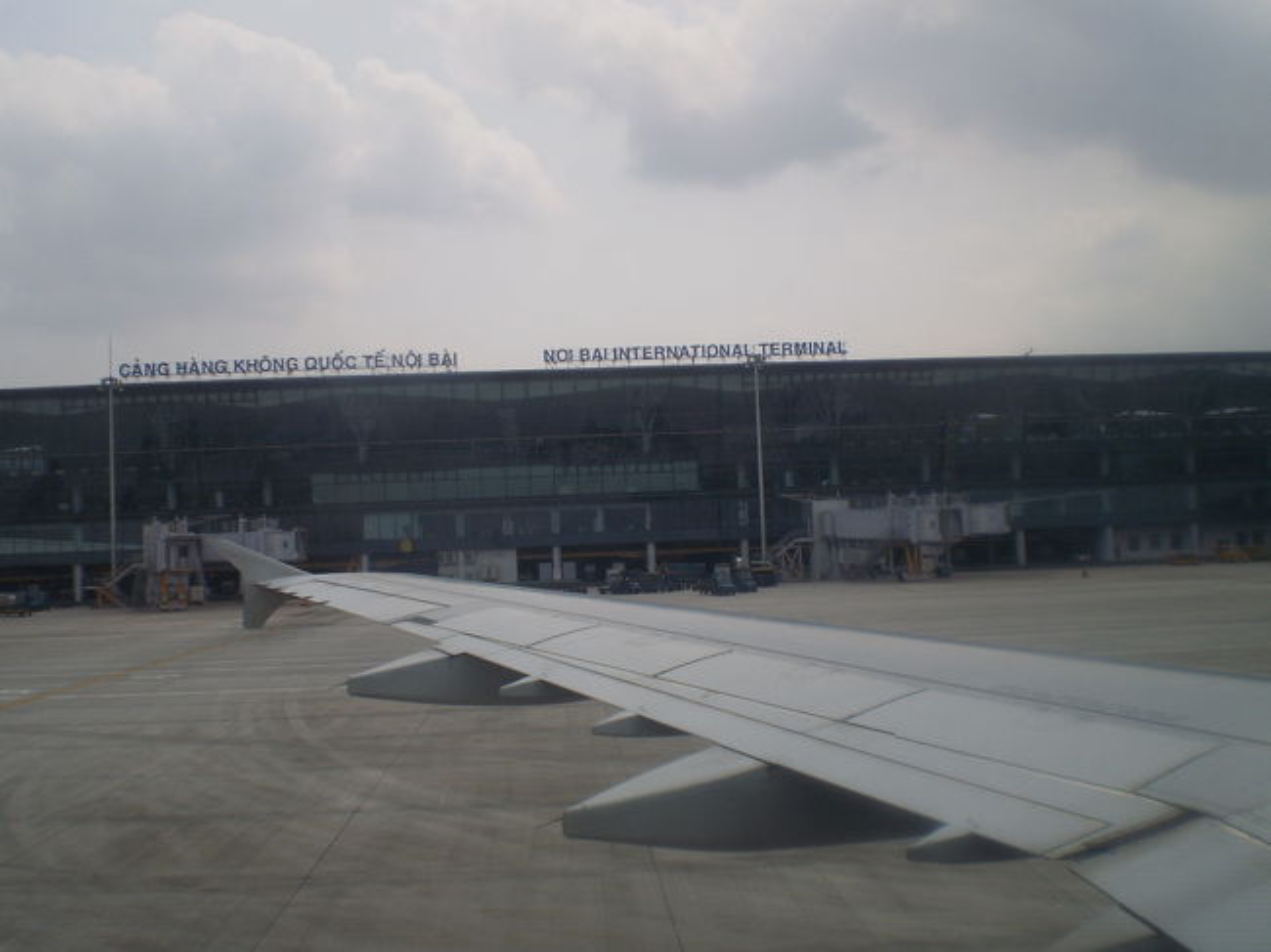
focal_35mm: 36
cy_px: 476
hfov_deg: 51.4
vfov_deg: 39.6
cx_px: 636
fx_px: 1321
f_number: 4.6
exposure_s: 1/1600
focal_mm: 6.3
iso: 64
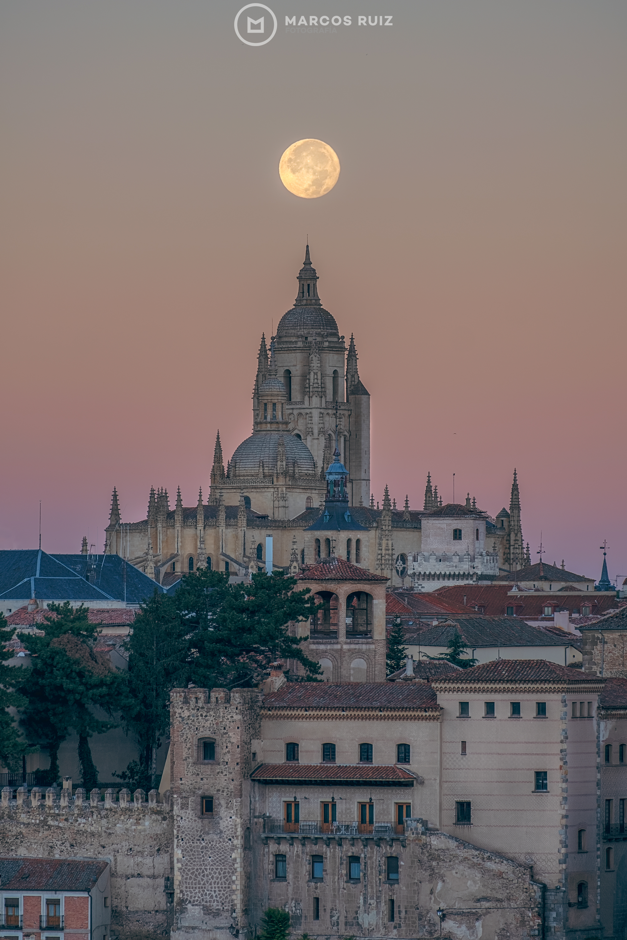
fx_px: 6714
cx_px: 314
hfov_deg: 5.3
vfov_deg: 8.0
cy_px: 470
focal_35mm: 257
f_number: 6.4
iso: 200
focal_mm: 171.6
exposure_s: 1/50
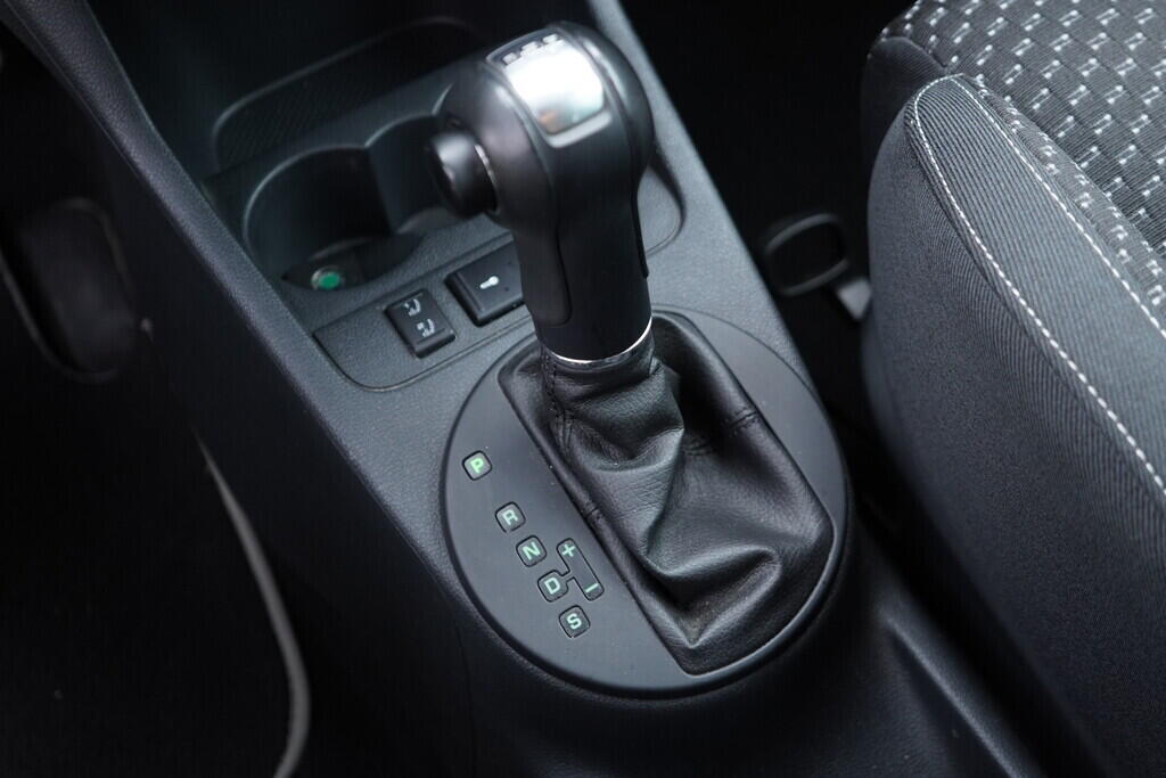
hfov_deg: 53.1
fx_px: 1166
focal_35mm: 36
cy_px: 389
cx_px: 583
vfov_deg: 36.9
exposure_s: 1/40
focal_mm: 24
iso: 800
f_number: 2.8
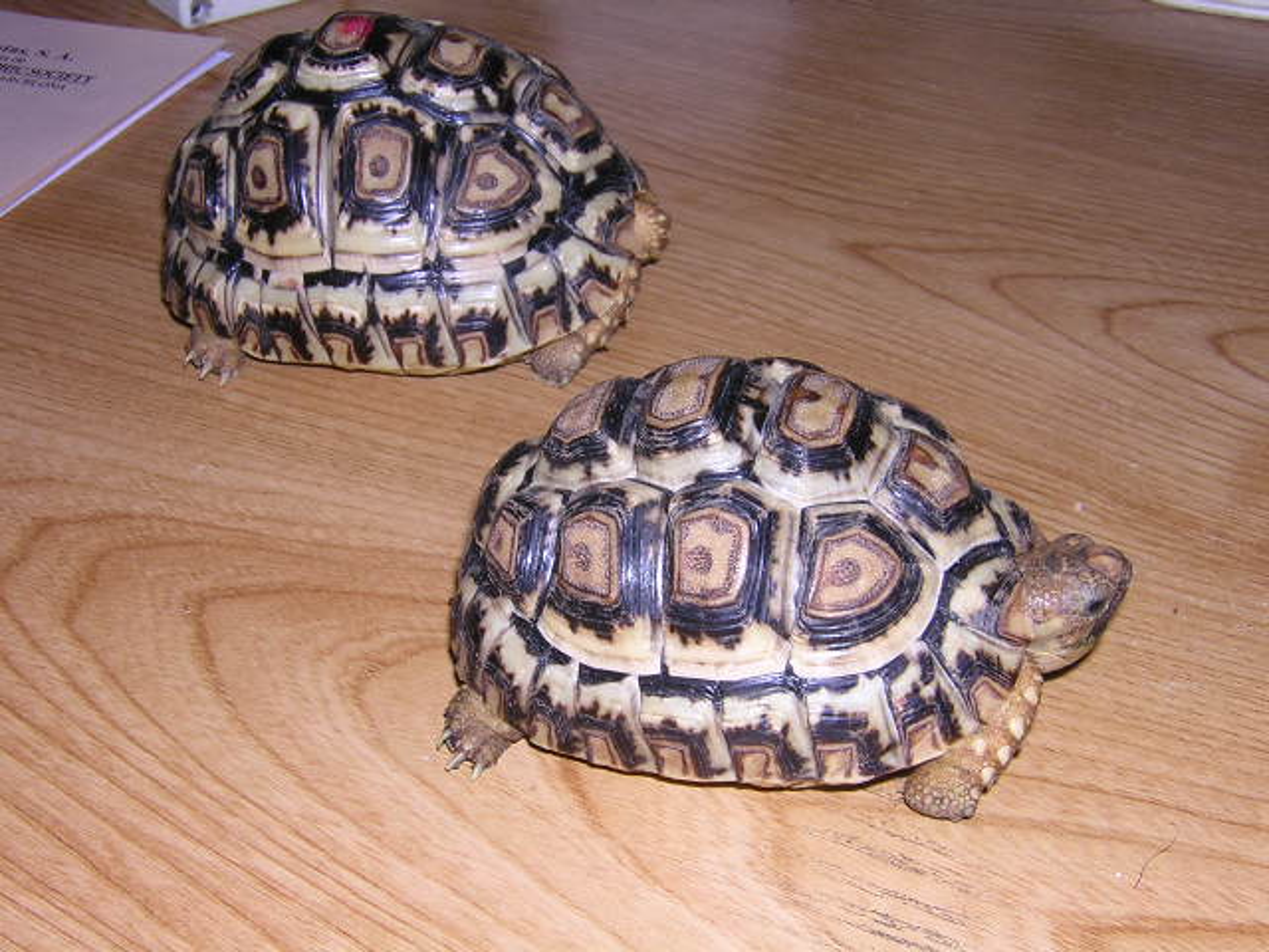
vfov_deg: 27.0
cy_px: 476
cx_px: 634
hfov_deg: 35.5
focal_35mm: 54
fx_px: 1980
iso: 100
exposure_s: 1/60.1
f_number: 6.4
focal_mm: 7.1
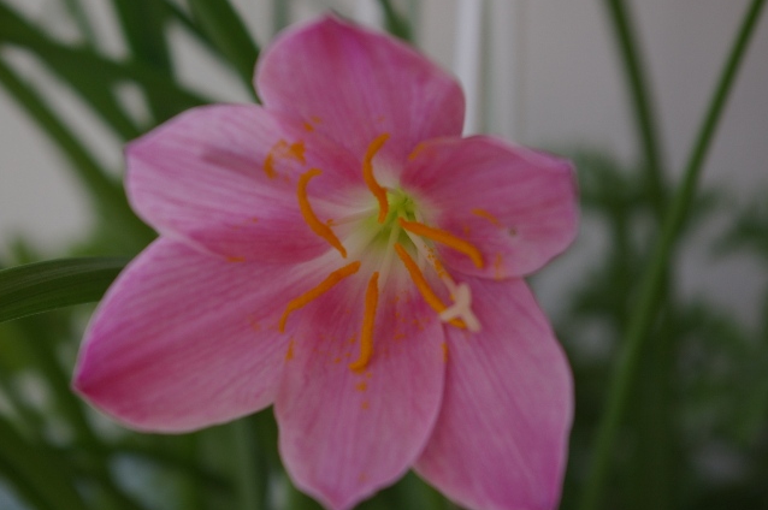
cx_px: 365
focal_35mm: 94
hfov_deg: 21.7
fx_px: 2003
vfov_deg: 14.5
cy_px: 267
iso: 200
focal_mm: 50
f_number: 8
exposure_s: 1/180
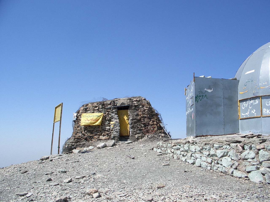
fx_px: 257
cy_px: 101
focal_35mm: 33
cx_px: 135
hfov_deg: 55.4
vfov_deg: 42.9
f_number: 5.6
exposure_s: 1/400
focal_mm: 7.1
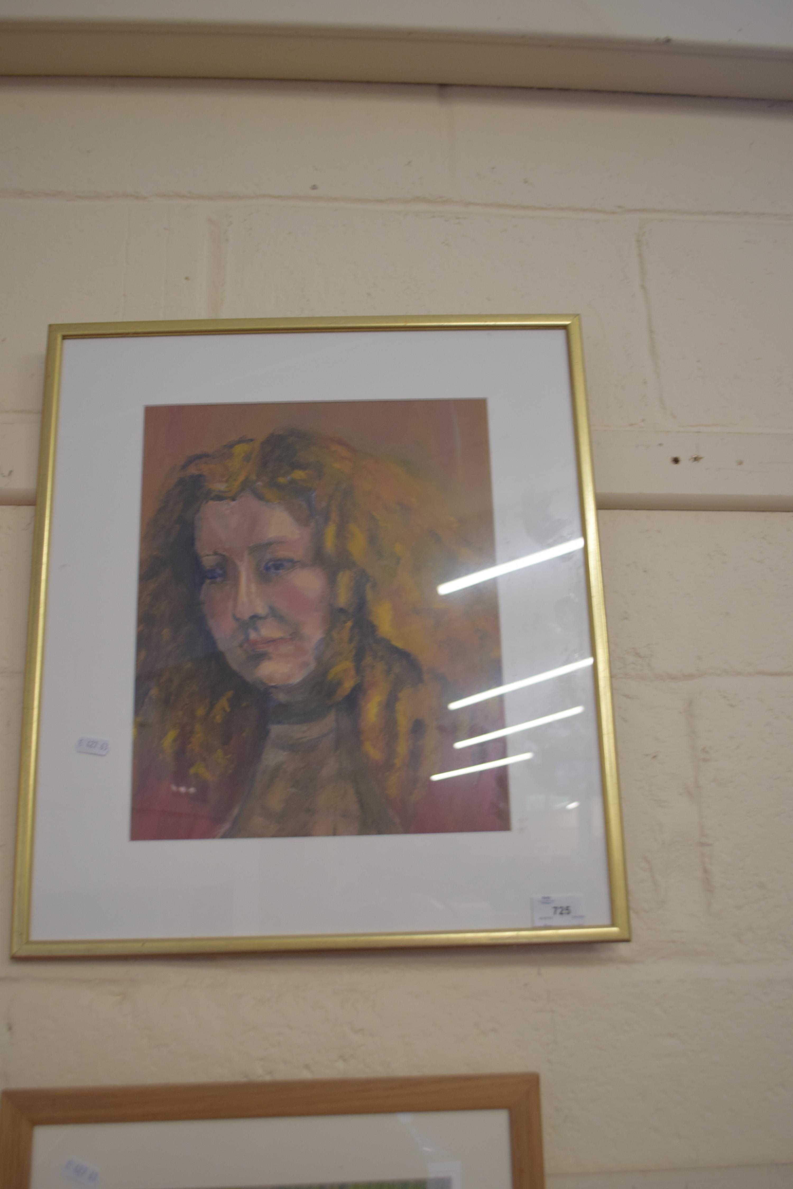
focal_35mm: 33
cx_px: 396
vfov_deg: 57.2
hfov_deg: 40.0
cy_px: 594
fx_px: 1090
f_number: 4
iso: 400
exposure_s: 1/60
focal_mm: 22
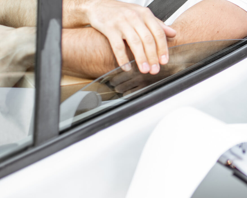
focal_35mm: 96
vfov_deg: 15.8
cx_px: 246
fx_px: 702
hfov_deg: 19.4
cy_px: 23
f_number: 2.2
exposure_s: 1/160
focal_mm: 35
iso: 100
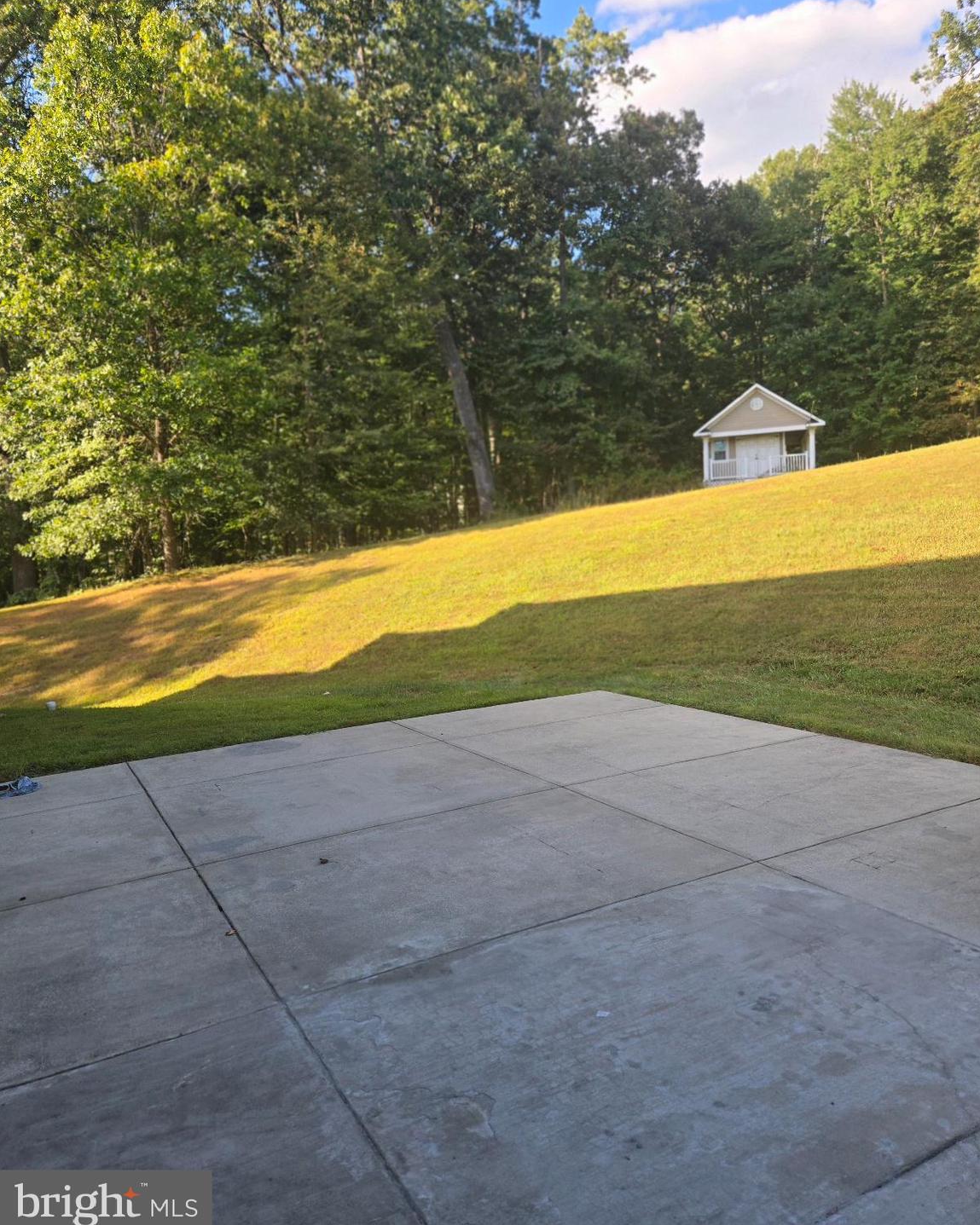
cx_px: 490
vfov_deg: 70.3
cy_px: 585
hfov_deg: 58.8
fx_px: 870
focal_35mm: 24
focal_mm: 5.4
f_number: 1.8
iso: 80
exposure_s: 1/2000
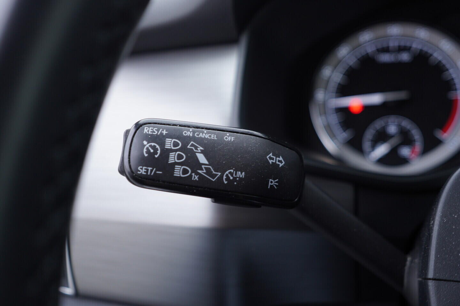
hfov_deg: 53.1
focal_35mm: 36
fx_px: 460
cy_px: 153
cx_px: 230
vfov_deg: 36.9
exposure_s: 1/40
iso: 160
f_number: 2.8
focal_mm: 24
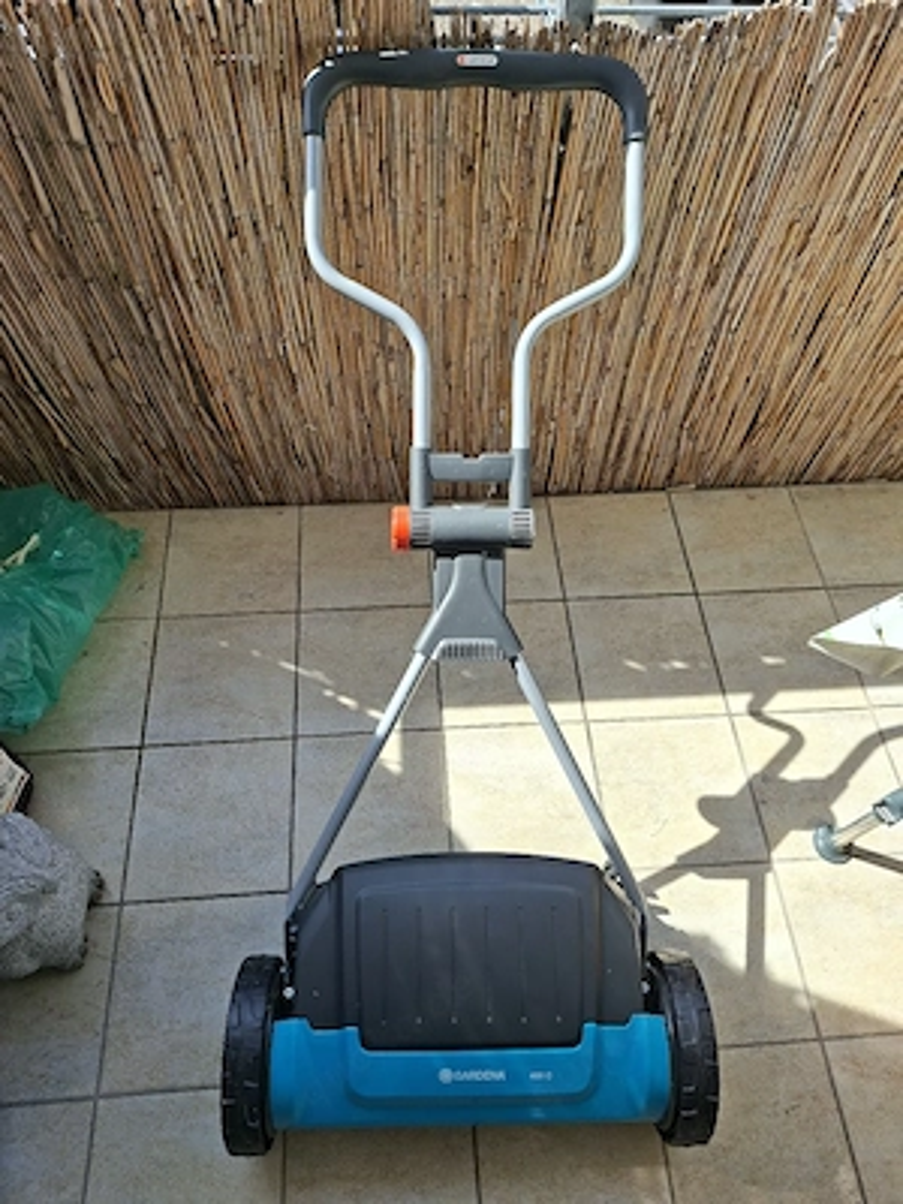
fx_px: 800
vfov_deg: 73.9
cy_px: 602
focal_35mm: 23
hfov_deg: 58.9
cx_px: 452
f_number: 1.8
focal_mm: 5.54
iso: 50
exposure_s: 1/1000
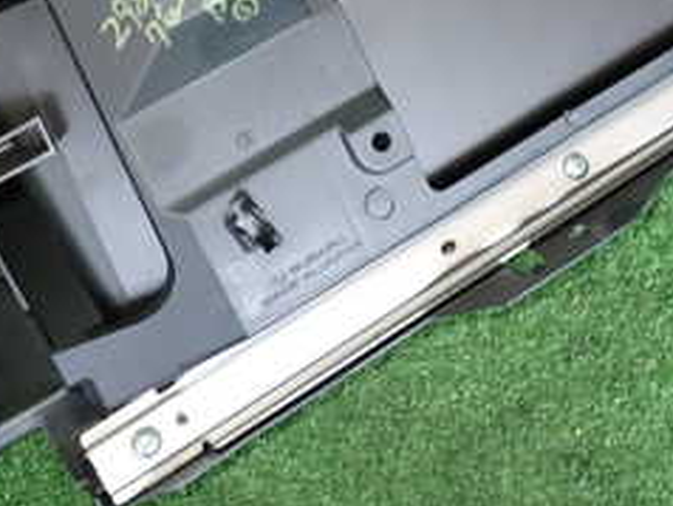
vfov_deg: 22.3
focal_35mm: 63
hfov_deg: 30.7
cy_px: -23
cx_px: 353
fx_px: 1226
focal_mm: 4.5
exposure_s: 1/60
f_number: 2
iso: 200
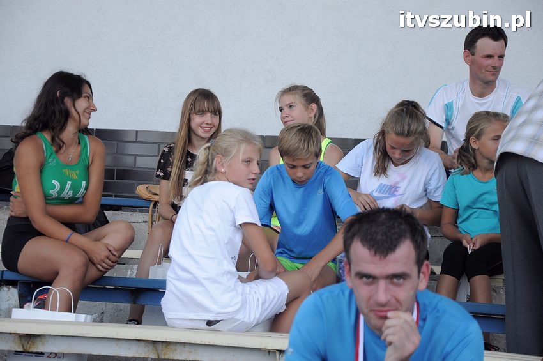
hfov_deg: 19.5
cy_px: 180
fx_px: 1582
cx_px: 272
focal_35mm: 105
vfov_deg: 13.0
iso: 400
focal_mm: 70
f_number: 5.3
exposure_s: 1/320
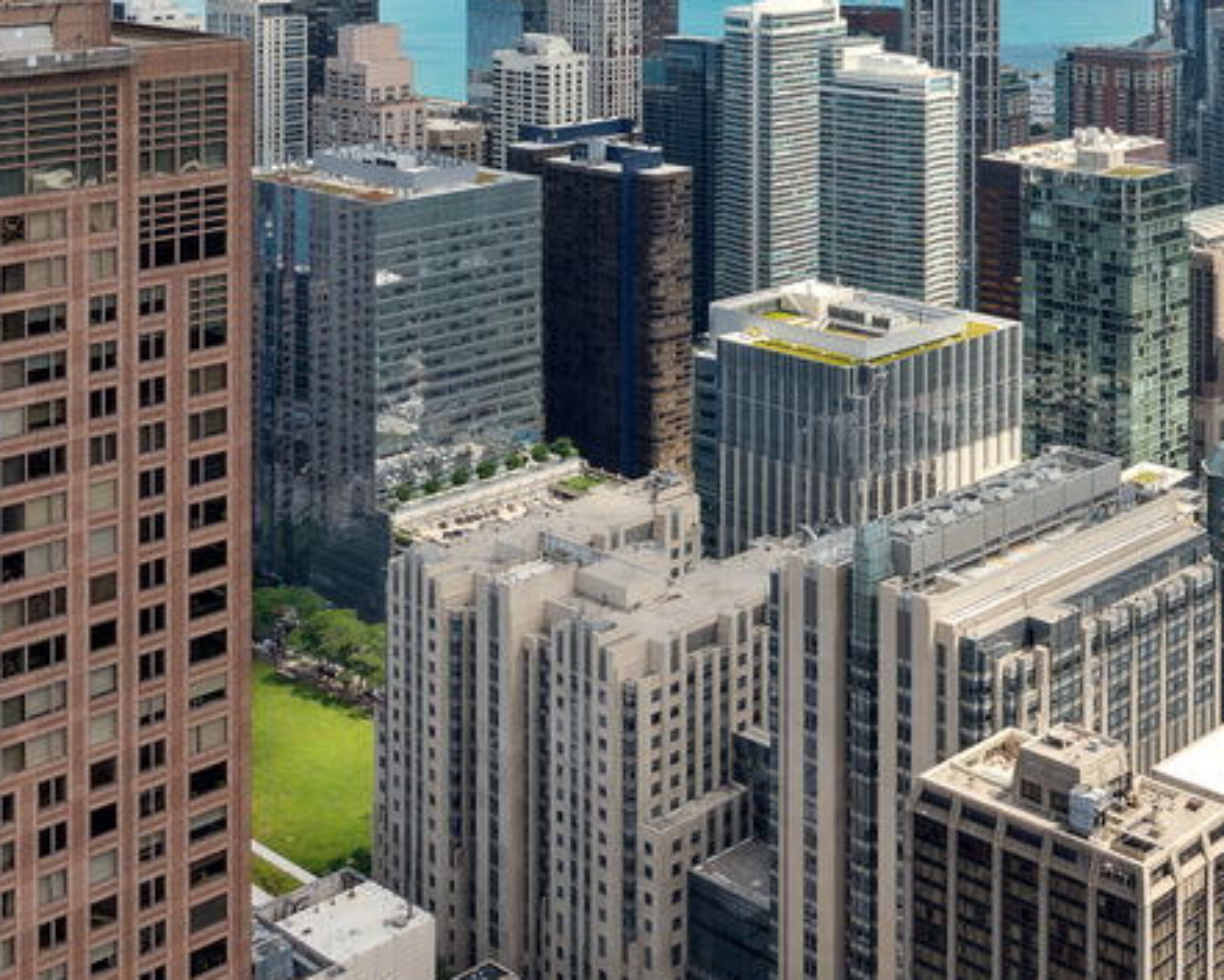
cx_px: 1115
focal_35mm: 55
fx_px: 1993
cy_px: -216
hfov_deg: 32.4
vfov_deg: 24.8
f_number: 8
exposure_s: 1/125
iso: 320
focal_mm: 16
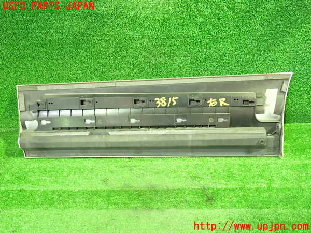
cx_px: 156
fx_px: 270
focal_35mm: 30
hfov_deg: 60.0
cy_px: 116
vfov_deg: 46.8
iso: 800
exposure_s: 1/15
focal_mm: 5.4
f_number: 2.3
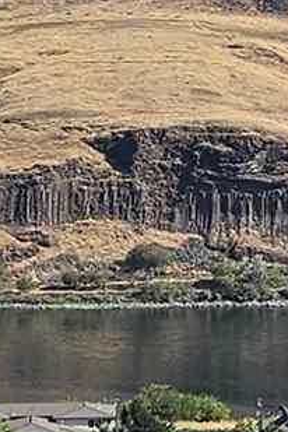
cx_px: 837
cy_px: 221
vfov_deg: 8.7
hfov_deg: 5.5
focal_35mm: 238
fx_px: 2856
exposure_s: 1/1879
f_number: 1.8
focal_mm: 5.4
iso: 25
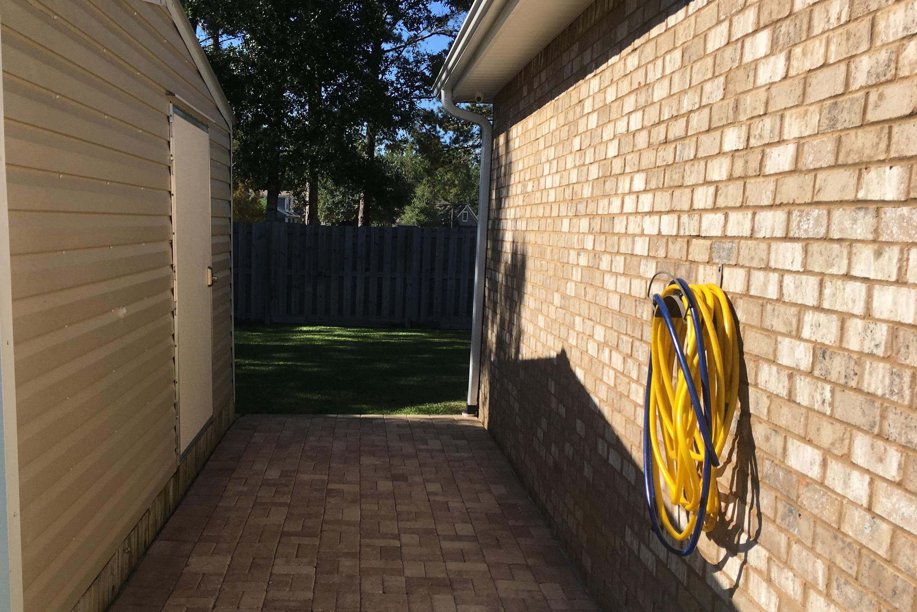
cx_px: 392
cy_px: 381
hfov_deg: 52.9
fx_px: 917
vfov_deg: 36.7
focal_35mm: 36
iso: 25
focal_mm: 4.15
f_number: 2.2
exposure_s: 1/1350
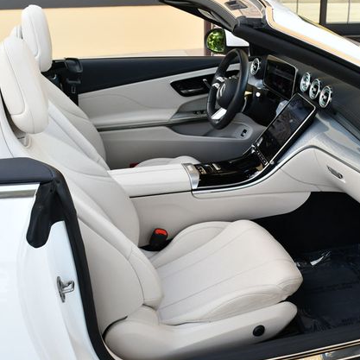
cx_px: 207
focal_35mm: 47
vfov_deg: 36.1
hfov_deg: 36.0
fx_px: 553
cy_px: 179
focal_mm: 18
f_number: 5.6
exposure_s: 1/250
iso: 400
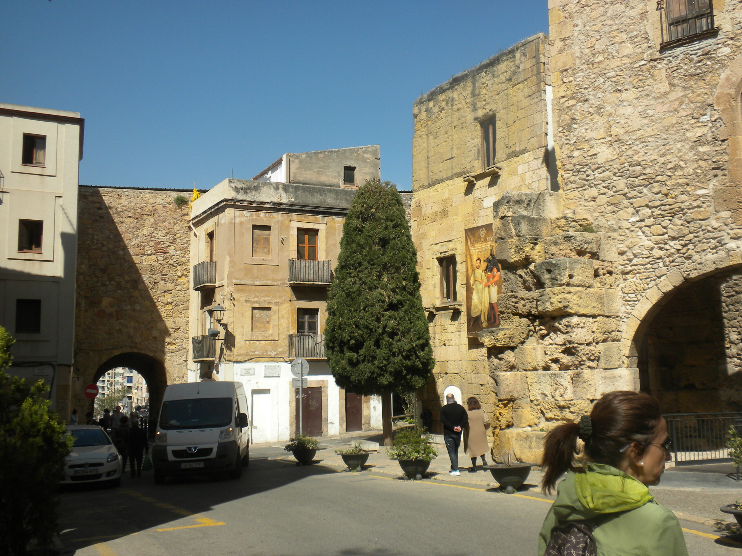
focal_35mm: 37
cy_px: 278
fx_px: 793
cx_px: 371
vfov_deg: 38.7
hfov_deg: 50.1
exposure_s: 1/137
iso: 64
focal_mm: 6.6
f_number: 10
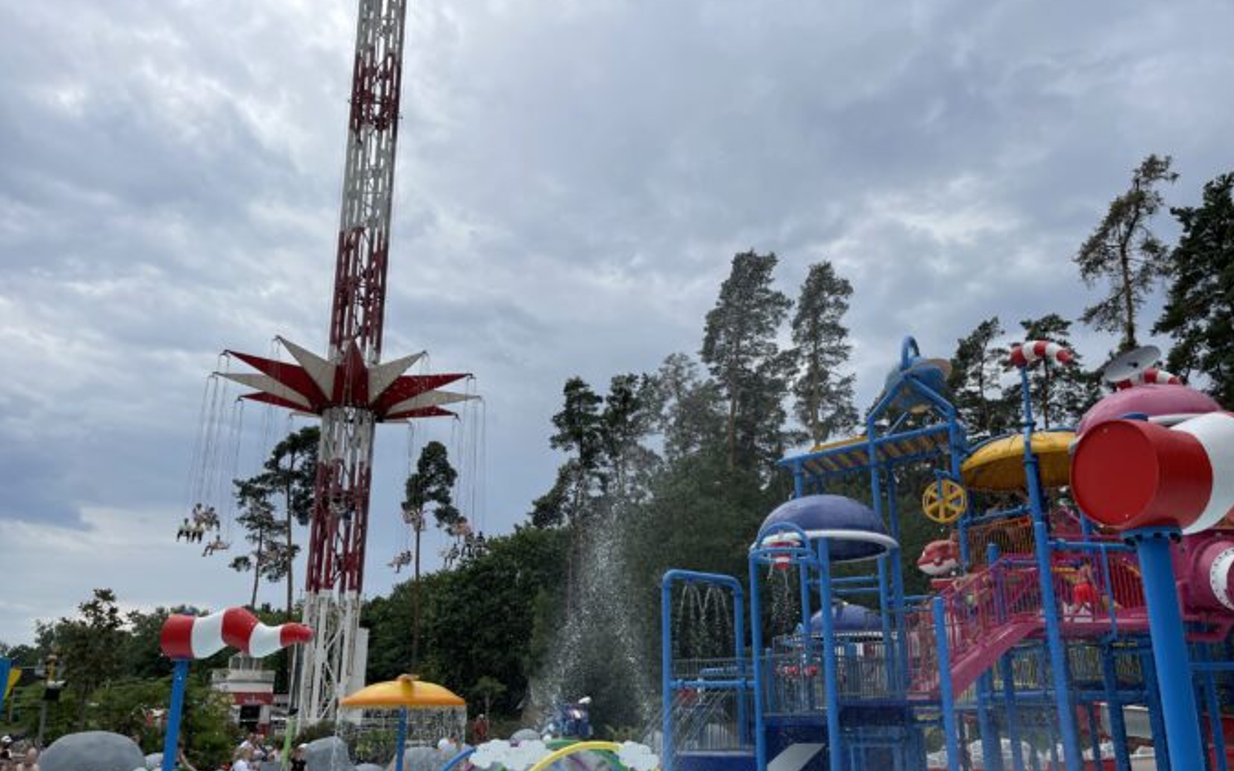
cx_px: 623
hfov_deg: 66.5
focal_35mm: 28
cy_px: 443
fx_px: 941
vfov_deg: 44.4
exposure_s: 1/4525
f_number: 1.6
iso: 32
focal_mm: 5.1
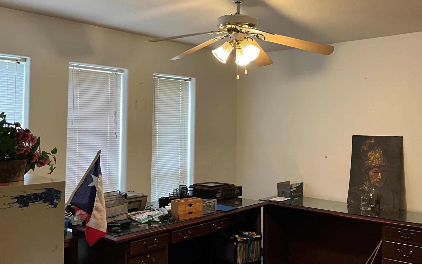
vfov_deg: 34.3
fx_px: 426
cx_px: 237
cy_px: 109
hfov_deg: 52.6
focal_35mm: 37
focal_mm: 3
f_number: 1.8
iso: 80
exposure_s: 1/60
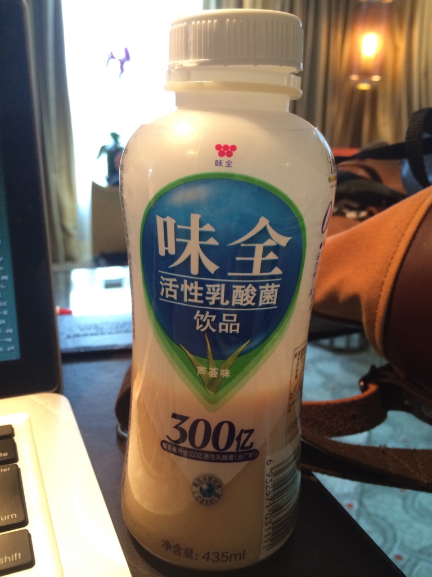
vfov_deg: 60.0
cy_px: 288
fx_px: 499
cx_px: 216
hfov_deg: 46.8
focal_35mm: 30
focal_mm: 4.12
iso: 160
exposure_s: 1/30
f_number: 2.2
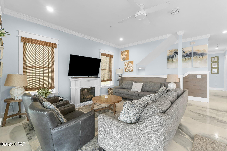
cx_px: 114
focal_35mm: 15
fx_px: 95
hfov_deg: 100.4
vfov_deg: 77.3
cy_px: 76
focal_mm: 10
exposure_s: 1/2.5
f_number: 9
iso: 400
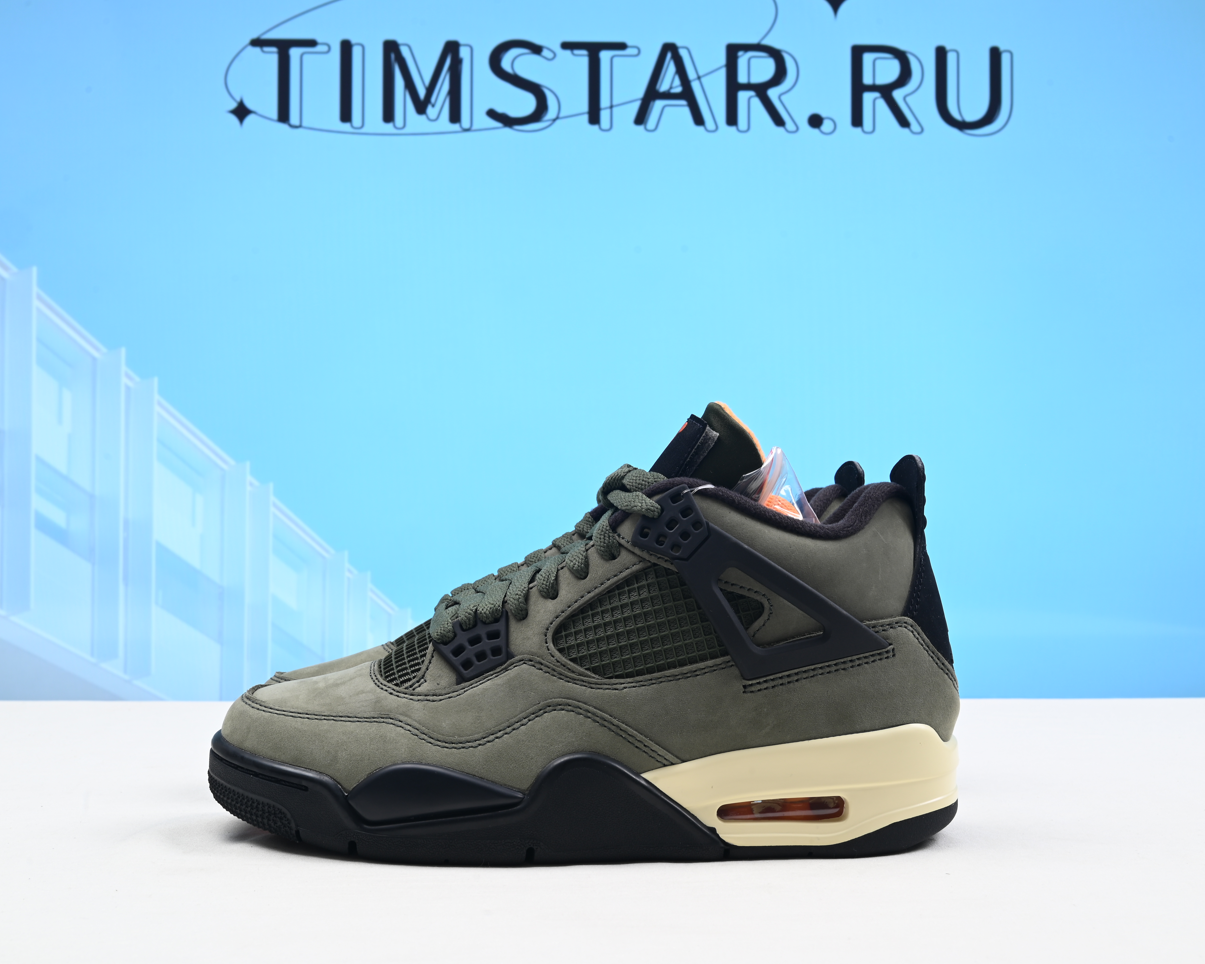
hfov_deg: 40.3
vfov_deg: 32.7
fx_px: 1640
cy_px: 479
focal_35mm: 46
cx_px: 582
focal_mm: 40
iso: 100
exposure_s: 1/2
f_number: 16
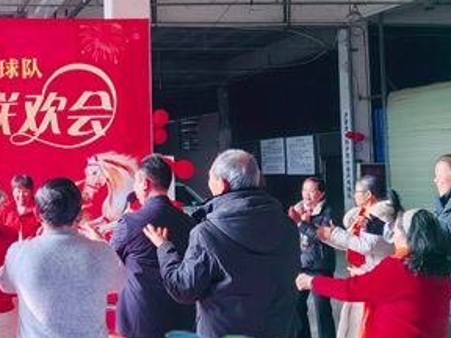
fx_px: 782
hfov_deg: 30.5
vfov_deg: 24.3
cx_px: 28
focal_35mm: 60
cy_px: 114
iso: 50
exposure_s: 1/255
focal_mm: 5.52
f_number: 1.9
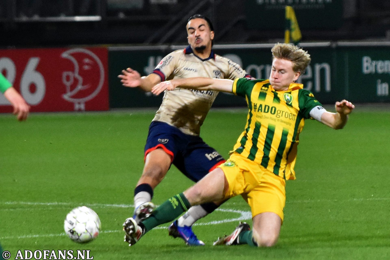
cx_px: 195
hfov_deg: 7.8
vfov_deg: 5.2
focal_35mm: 262
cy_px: 130
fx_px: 2844
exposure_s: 1/500
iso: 4000
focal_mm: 175
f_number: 2.8
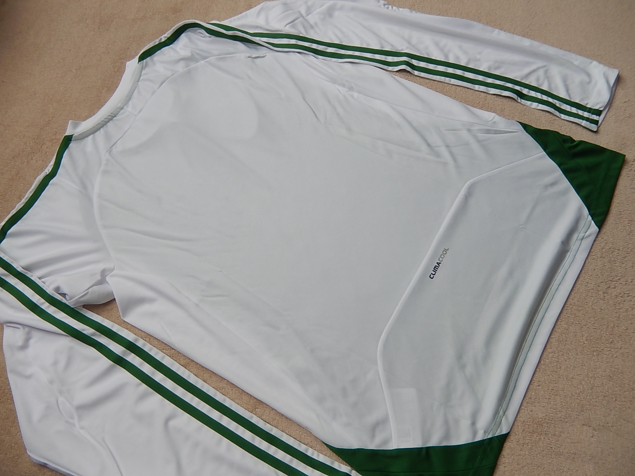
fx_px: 514
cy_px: 238
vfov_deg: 49.7
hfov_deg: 63.4
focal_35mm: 28
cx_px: 318
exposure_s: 1/60
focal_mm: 5.1
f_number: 3.6
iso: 125
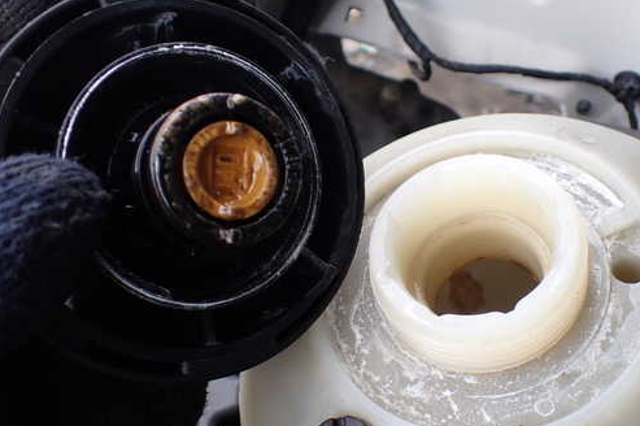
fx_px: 675
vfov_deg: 35.0
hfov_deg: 50.6
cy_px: 217
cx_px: 366
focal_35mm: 38
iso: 100
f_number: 2.3
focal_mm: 5.4
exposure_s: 1/125
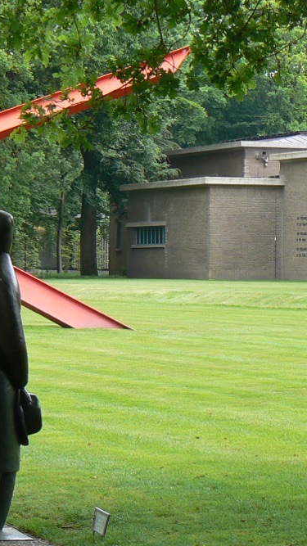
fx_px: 2316
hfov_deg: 7.6
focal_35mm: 160
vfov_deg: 13.4
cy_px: 242
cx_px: 120
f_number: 4.5
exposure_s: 1/125
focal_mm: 11.6
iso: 80
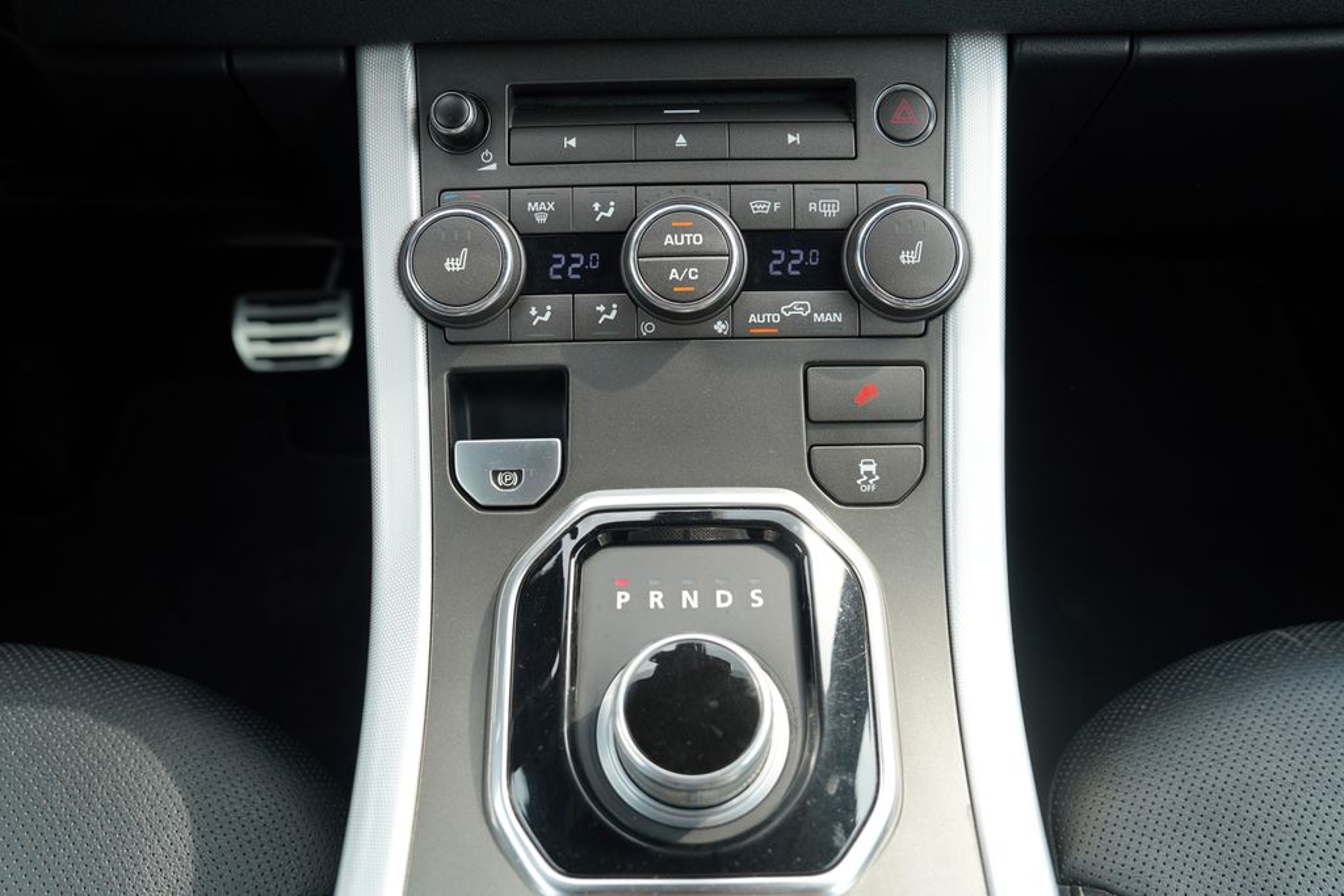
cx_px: 672
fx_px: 1083
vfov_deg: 45.0
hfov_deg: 63.7
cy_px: 448
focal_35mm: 29
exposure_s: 1/80
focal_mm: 29
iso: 100
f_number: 4.5
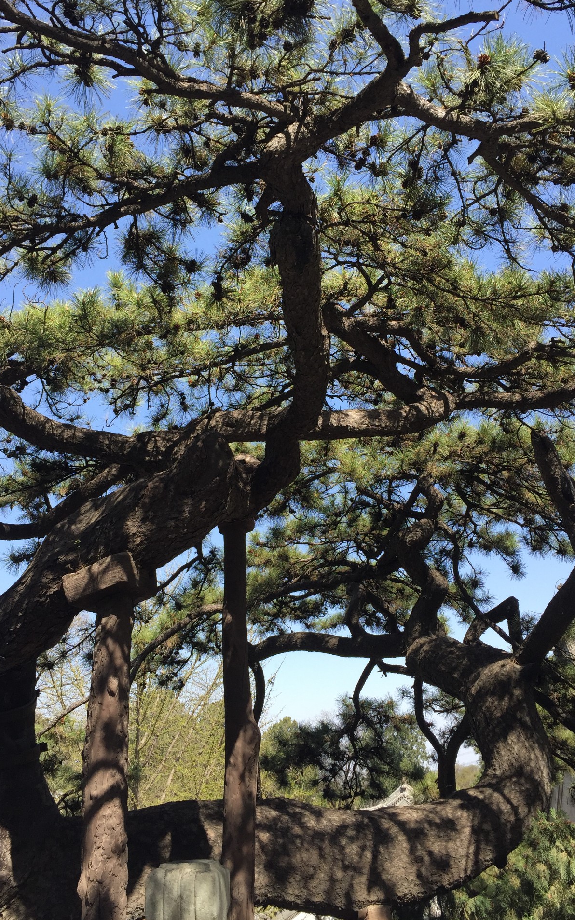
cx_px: 282
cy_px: 437
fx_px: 828
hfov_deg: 38.3
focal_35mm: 33
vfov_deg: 58.1
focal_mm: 4.15
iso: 32
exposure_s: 1/807
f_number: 2.2
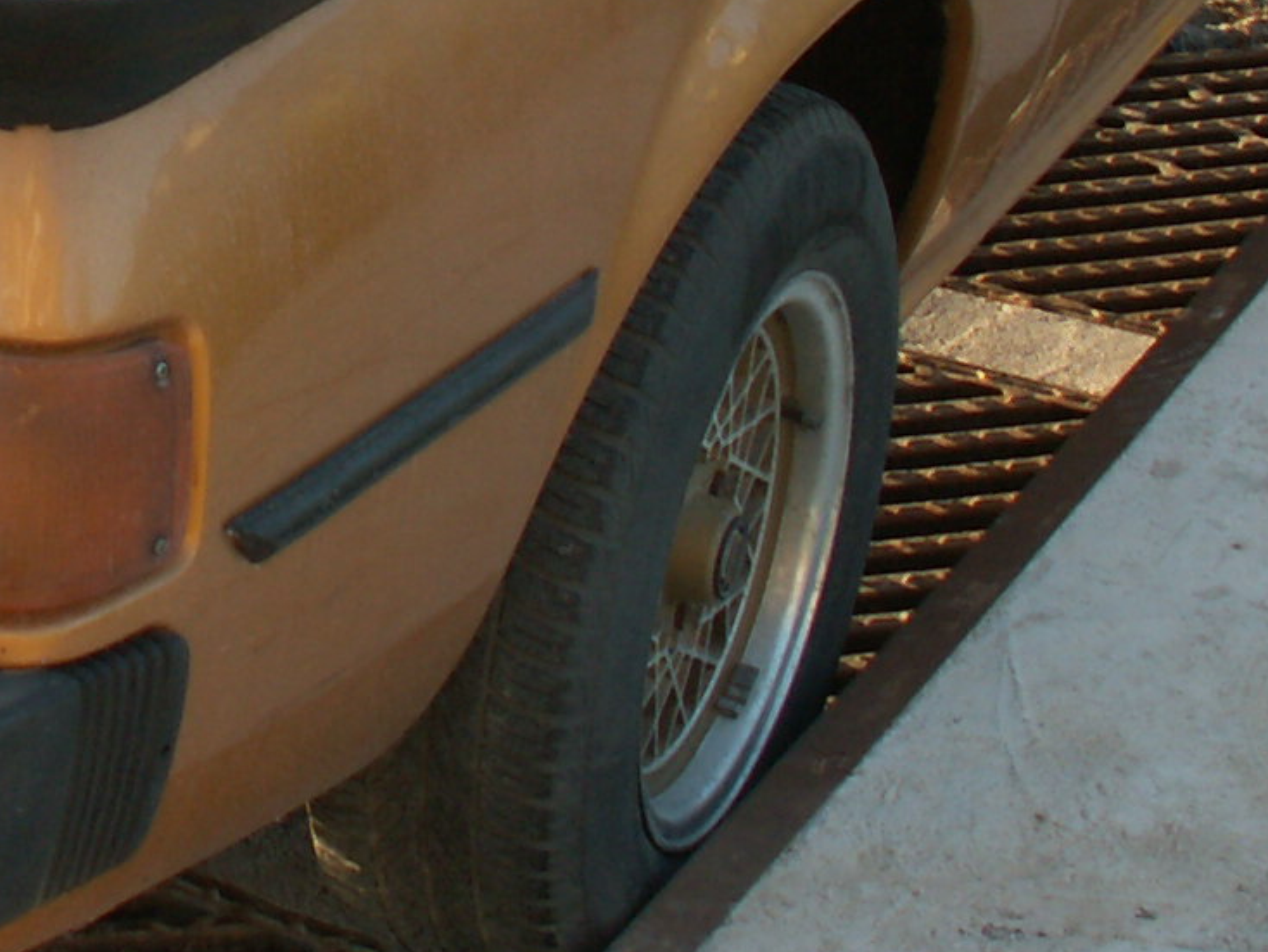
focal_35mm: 122
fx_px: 4470
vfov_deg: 11.9
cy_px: -133
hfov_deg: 15.6
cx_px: -180
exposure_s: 1/60
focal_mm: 5.86
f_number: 3.5
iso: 50
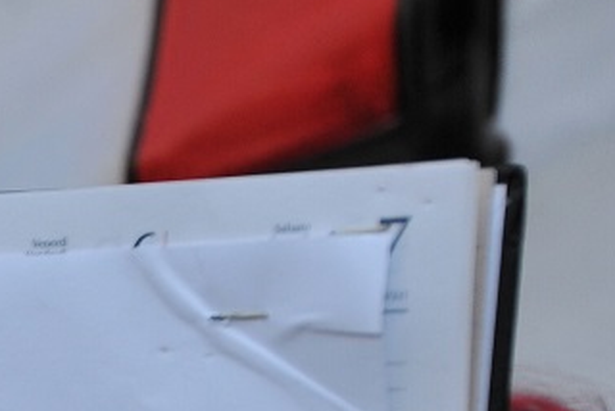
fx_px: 2240
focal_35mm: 131
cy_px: 705
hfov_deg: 14.2
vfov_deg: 10.0
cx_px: -409
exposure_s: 1/160
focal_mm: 35
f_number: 6.3
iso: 1000
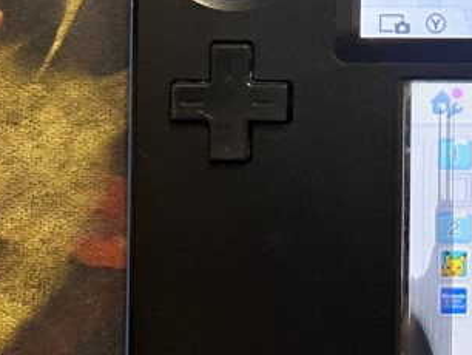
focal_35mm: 87
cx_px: 521
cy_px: -40
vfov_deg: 16.5
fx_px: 1187
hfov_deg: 21.3
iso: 80
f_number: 1.6
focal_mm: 5.1
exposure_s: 1/50
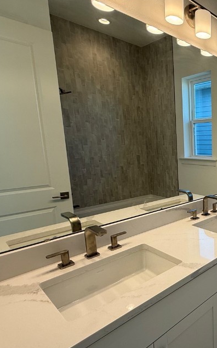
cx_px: 242
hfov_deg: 40.6
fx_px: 227
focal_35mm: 24
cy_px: 182
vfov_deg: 74.7
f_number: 2.2
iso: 50
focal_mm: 2.22
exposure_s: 1/120
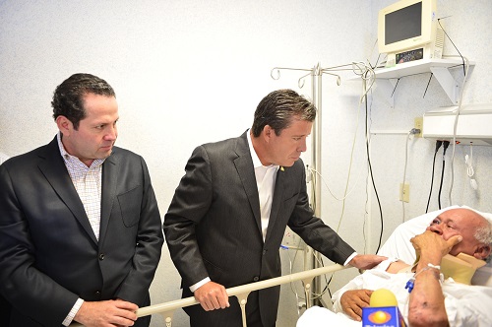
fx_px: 328
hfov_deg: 73.8
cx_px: 246
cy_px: 164
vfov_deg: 53.0
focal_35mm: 24
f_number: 2.8
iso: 2000
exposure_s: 1/125
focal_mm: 24
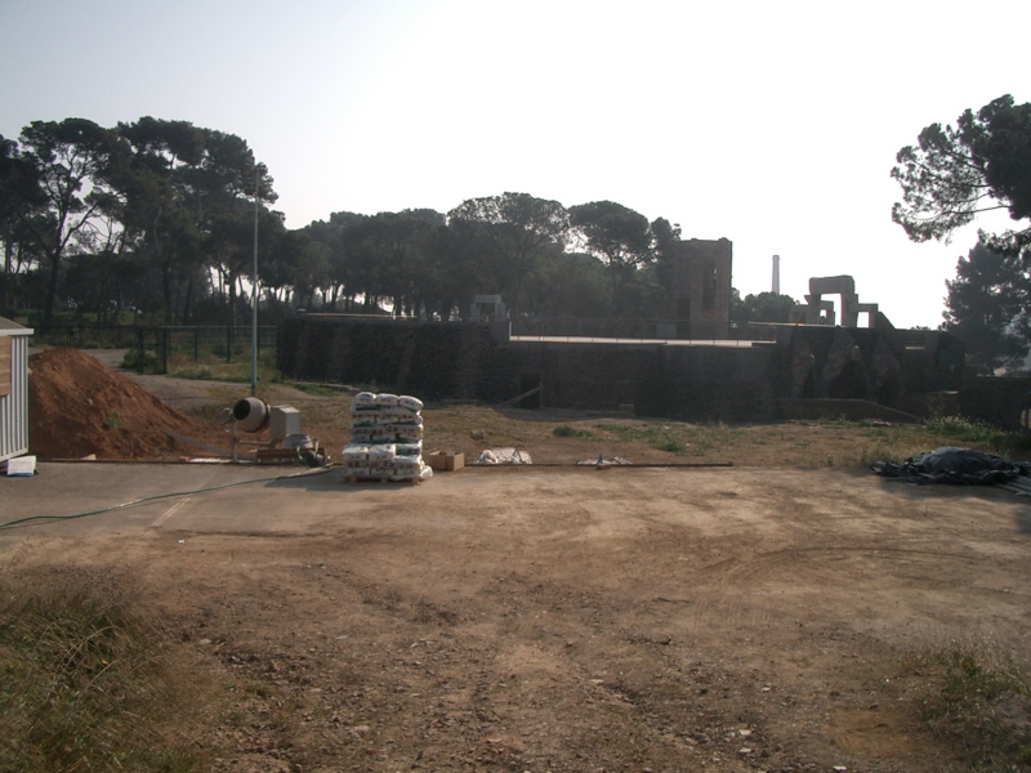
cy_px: 386
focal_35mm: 35
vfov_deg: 40.7
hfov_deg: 52.6
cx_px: 516
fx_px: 1042
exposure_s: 1/800
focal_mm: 5.8
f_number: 4.3
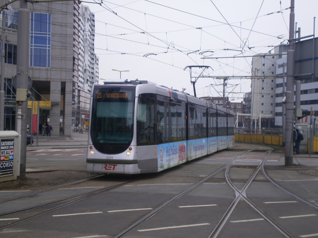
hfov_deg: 32.7
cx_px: 159
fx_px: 542
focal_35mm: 59
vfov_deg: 24.8
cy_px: 119
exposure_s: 1/200
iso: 100
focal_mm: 10.3
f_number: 5.9
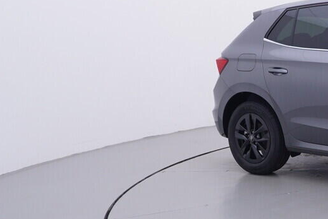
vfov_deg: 21.8
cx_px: 451
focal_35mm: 62
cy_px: 93
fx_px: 569
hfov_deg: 26.2
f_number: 5
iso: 200
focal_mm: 15
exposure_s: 1/80
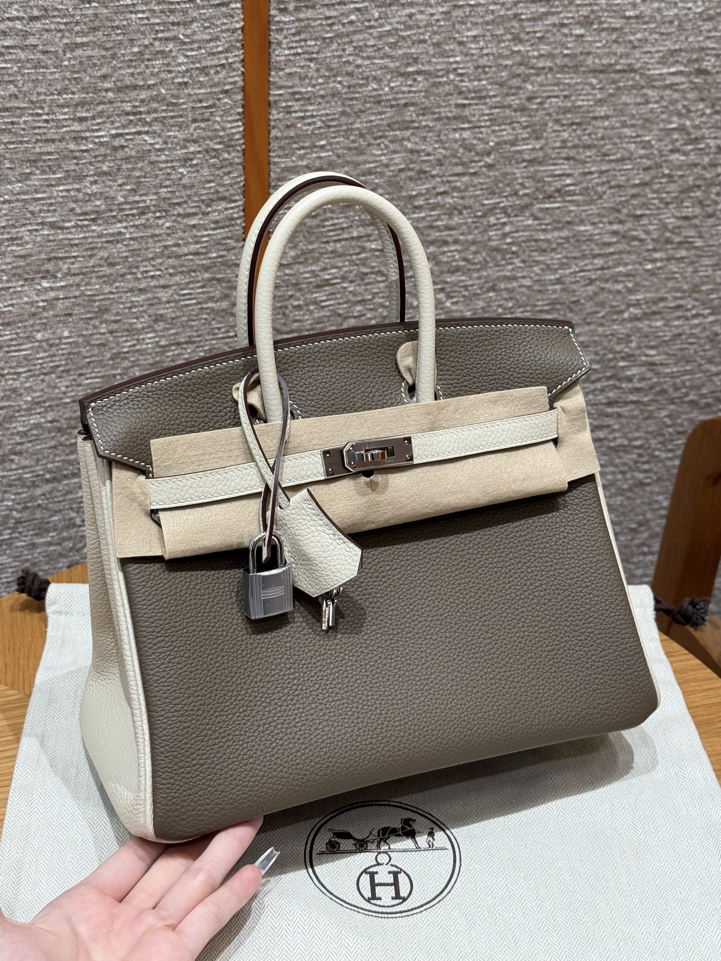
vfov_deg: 39.7
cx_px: 360
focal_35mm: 48
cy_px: 480
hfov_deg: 30.3
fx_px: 1333
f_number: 1.78
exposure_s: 1/50
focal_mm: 6.76
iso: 50
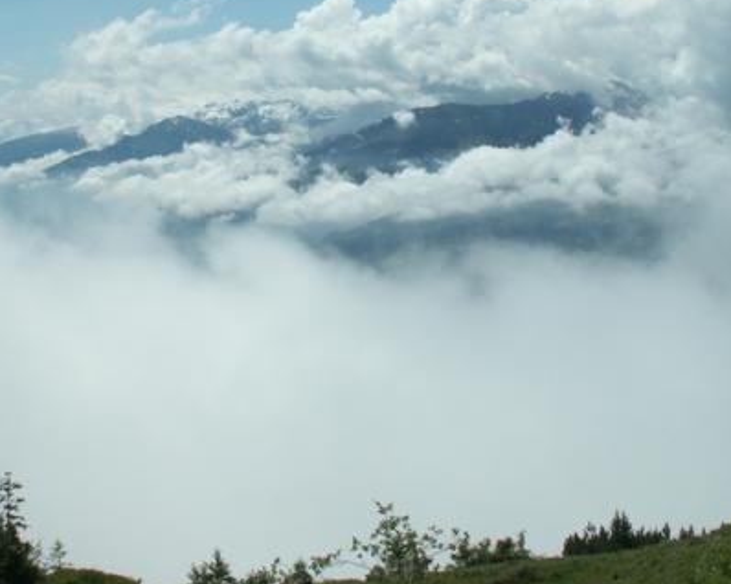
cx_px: 309
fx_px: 1189
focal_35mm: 55
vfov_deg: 27.2
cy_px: 149
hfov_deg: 34.1
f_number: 8
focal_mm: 5.86
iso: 50
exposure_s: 1/400
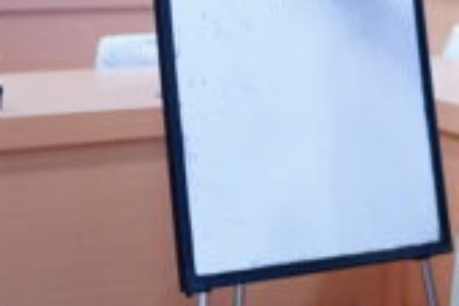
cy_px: -55
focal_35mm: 125
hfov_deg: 15.7
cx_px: 563
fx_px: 1594
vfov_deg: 10.8
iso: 2000
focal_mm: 35
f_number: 1.8
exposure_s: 1/100
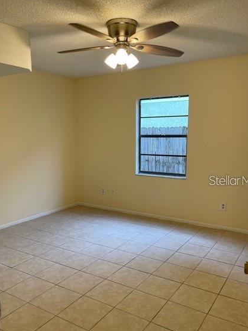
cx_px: 122
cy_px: 180
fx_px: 287
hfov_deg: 46.8
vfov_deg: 59.9
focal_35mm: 30
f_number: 1.6
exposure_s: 1/120
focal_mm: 5.1
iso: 100
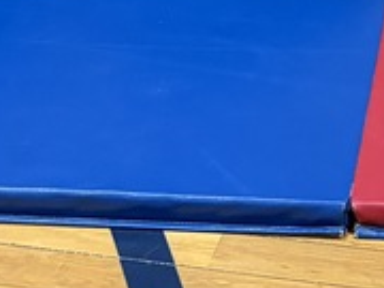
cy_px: -267
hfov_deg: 13.0
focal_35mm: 148
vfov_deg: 9.4
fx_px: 1642
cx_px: 465
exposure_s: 1/60
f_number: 1.6
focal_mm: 5.96
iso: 250
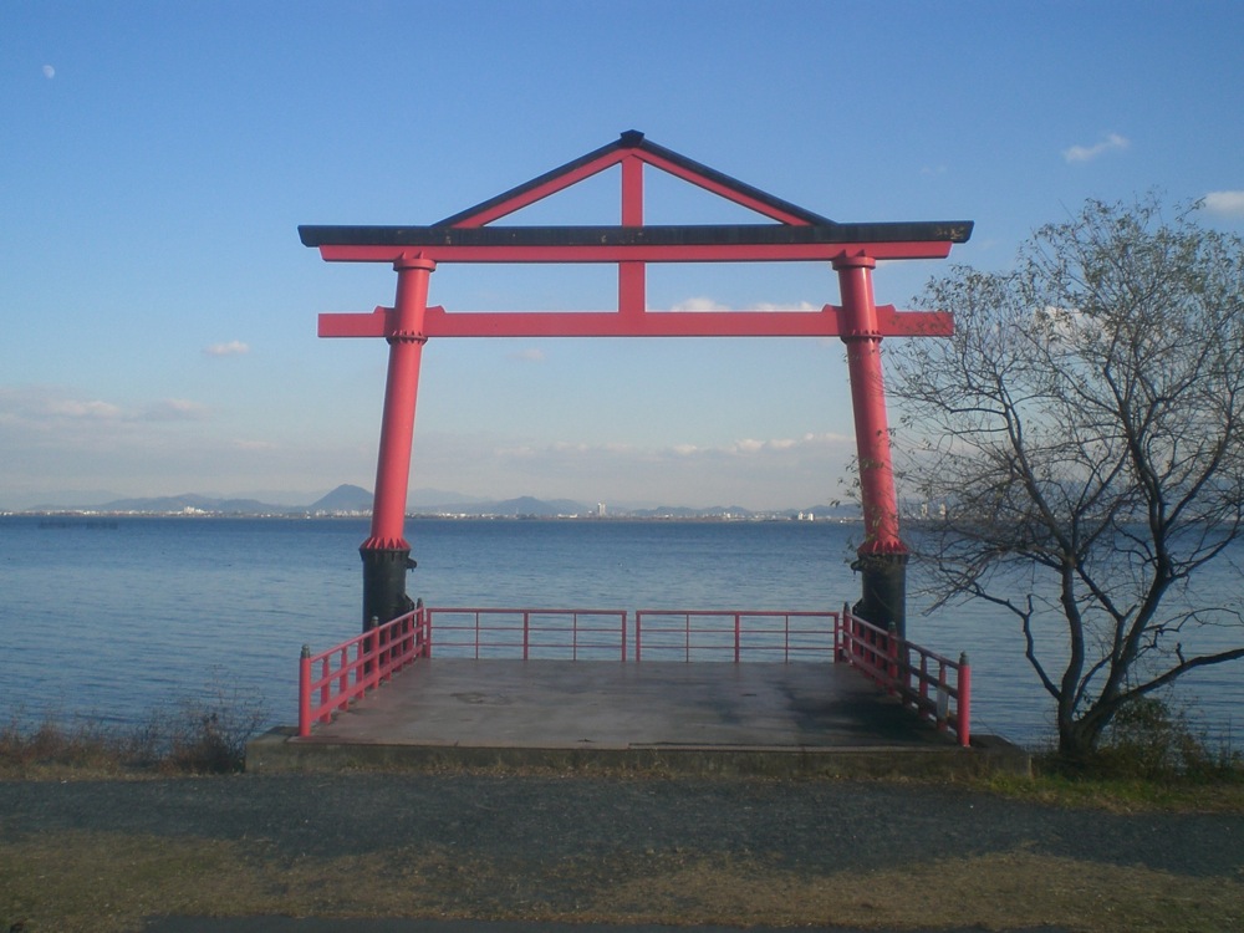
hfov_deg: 49.0
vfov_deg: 37.7
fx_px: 1366
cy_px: 466
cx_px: 622
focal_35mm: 38
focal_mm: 6.3
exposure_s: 1/320
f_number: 4.4
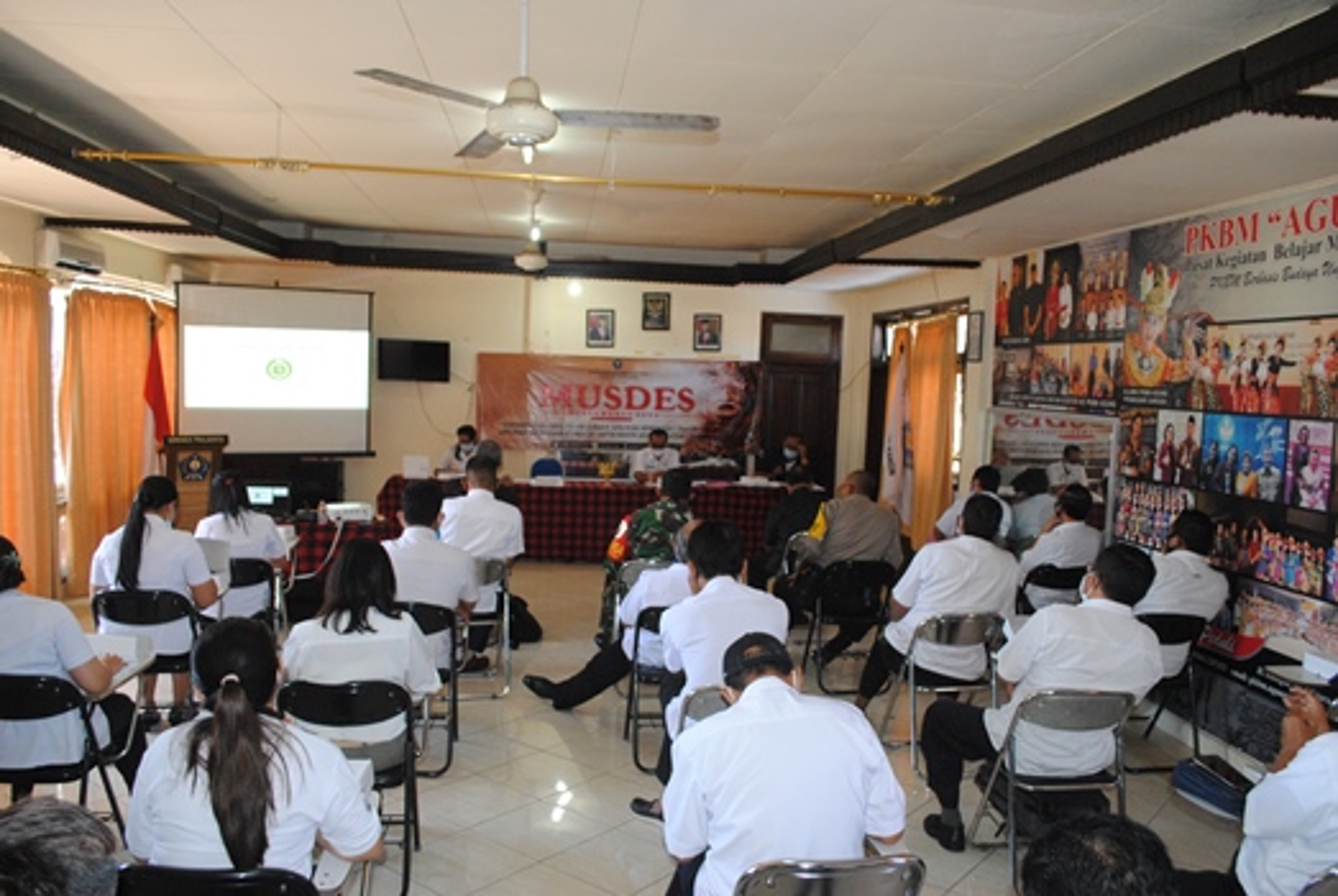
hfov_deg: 67.3
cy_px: 448
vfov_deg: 48.0
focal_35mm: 27
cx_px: 669
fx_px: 1005
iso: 800
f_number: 5
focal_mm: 18
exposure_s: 1/60
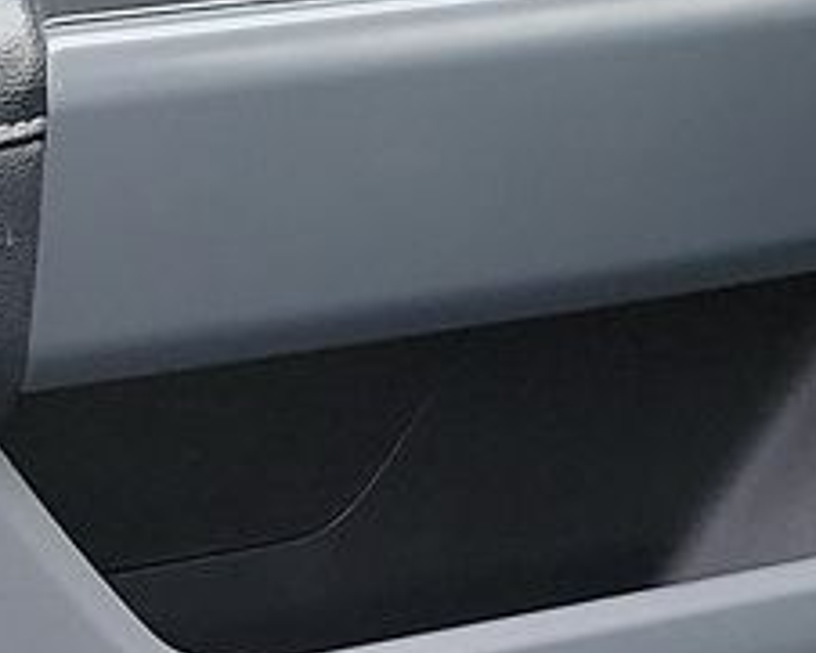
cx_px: -311
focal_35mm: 166
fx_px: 4011
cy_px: 841
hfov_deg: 11.3
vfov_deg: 9.2
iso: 145
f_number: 1.8
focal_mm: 6.7
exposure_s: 1/59
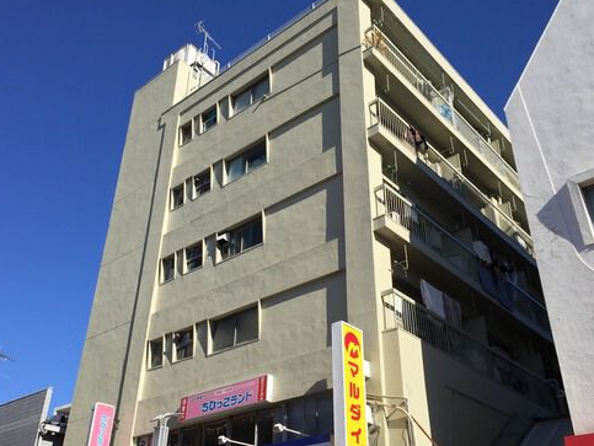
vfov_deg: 39.7
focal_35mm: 36
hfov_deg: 51.3
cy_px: 224
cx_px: 298
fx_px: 618
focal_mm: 4.15
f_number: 2.2
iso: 32
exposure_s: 1/2326
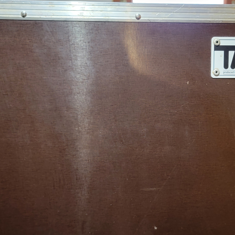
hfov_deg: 43.8
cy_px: 146
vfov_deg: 43.5
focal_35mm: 38
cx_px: 128
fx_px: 292
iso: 640
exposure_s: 1/33
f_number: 1.8
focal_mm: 6.7
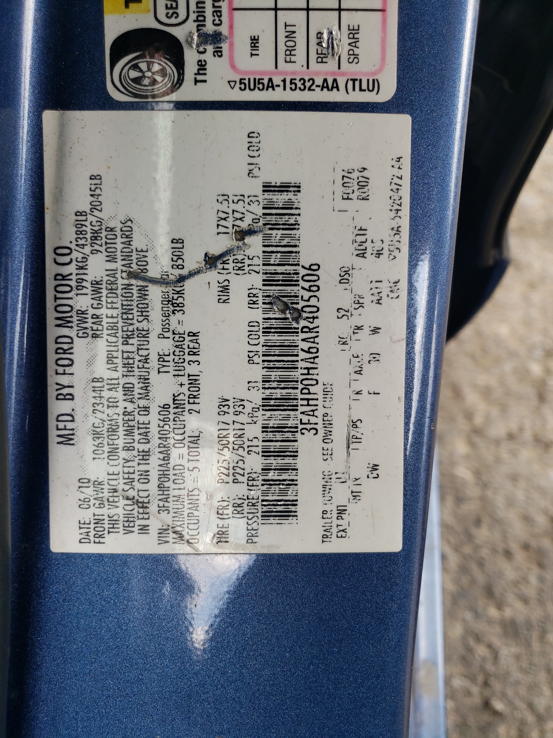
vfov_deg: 67.3
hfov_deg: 53.1
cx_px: 276
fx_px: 554
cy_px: 369
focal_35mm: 26
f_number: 1.5
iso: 50
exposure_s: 1/263
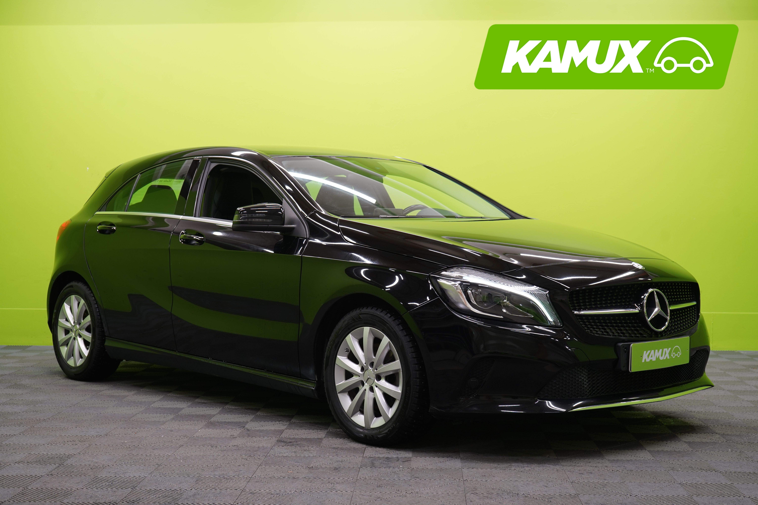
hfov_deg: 38.9
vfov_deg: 26.5
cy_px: 252
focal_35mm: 51
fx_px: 1074
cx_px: 379
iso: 400
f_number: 5.6
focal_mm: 51
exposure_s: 1/25
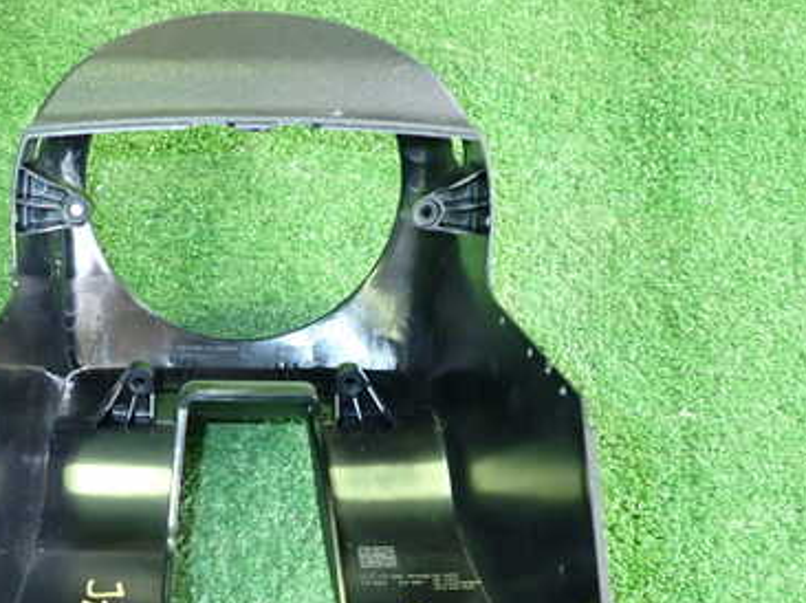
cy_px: 436
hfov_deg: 44.4
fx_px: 954
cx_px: 211
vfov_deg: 34.5
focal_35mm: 41
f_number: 2
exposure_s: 1/30
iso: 500
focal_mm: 4.5
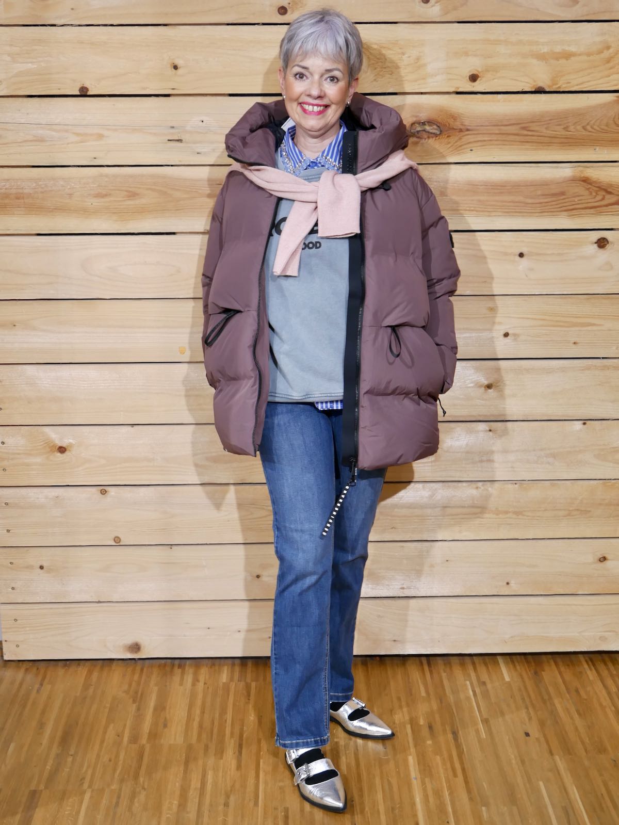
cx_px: 310
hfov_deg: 29.1
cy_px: 412
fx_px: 1192
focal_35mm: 50
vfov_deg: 38.2
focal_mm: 25
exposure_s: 1/60
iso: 640
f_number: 4.5
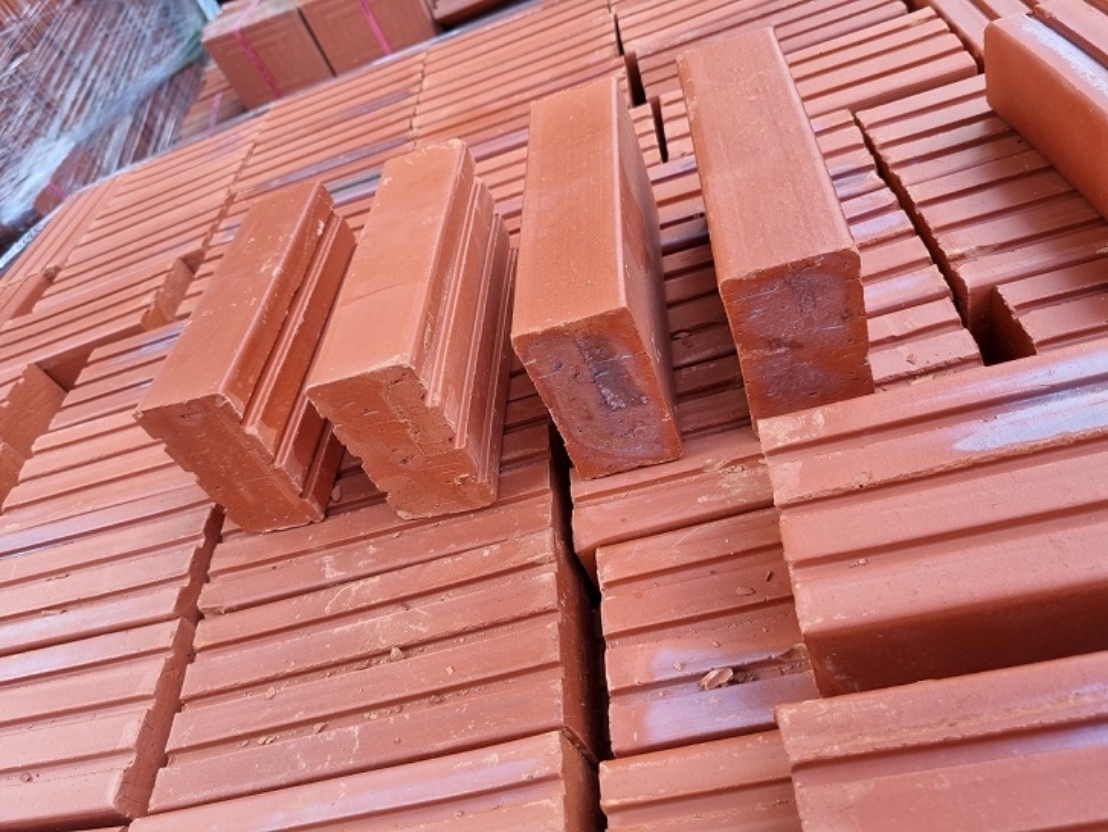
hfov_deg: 67.3
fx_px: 832
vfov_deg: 53.1
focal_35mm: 26
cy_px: 416
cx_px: 554
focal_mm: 5.4
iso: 64
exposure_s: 1/100
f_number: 1.8
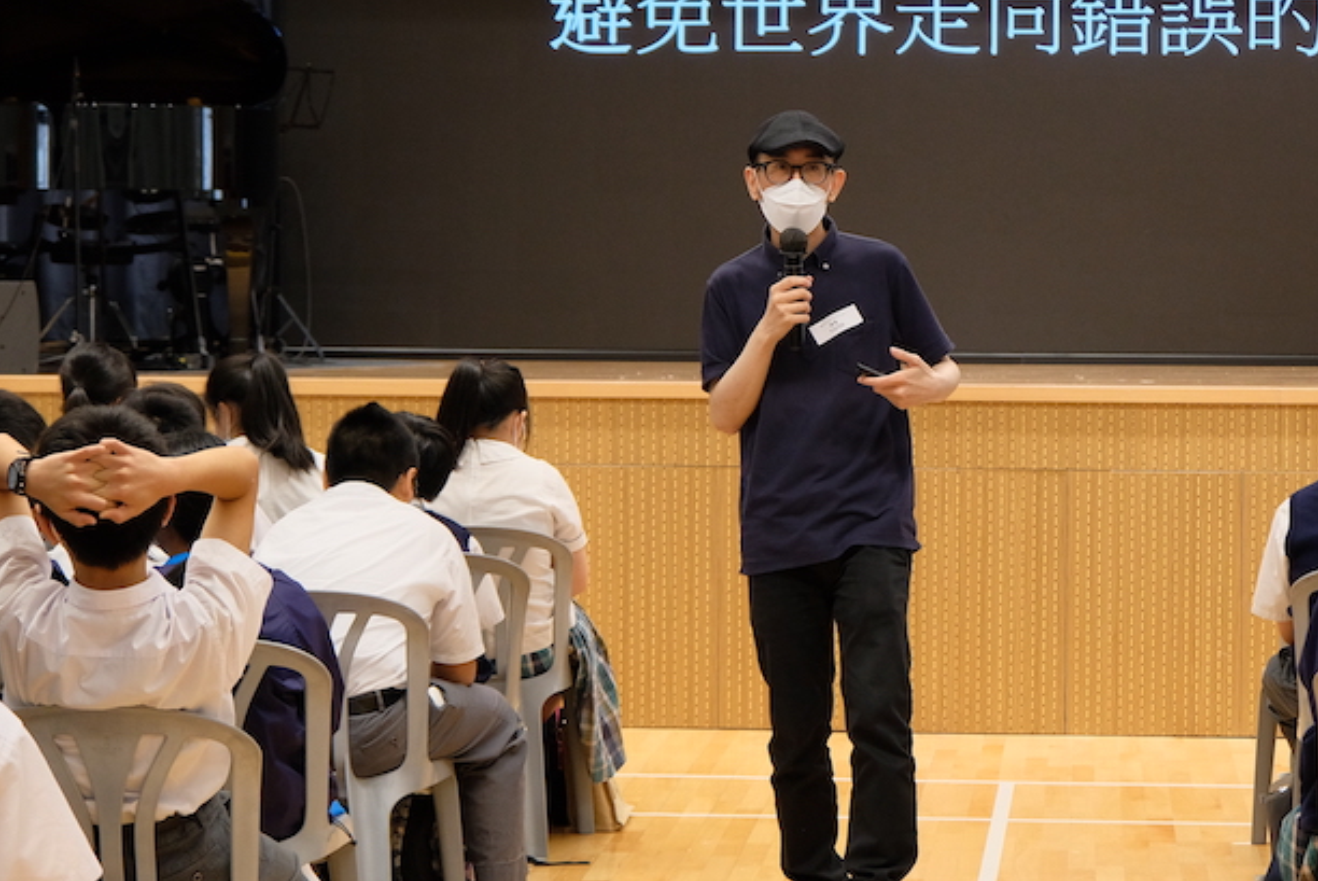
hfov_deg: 19.0
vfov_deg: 12.8
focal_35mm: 107
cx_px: 982
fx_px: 3920
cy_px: 320
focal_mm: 42.9
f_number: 4
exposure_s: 1/60
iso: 1000
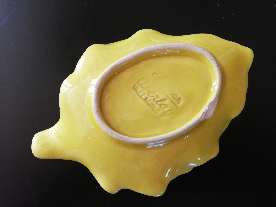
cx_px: 138
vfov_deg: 53.1
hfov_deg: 67.3
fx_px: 207
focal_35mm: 26
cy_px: 104
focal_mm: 3.81
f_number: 2.2
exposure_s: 1/33.3
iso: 160
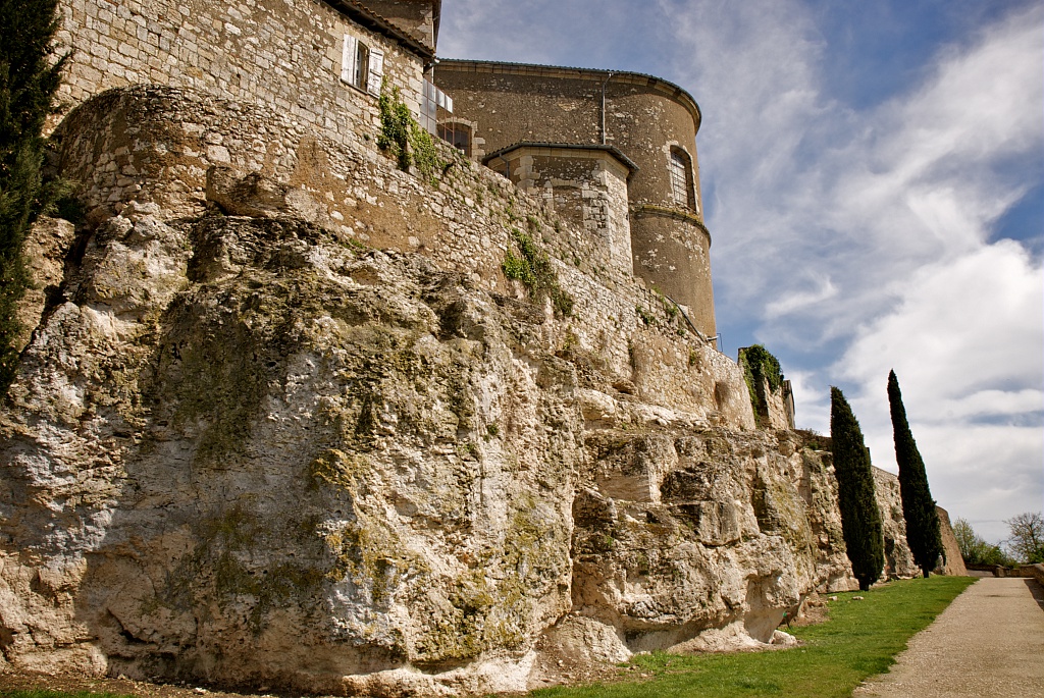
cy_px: 349
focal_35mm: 27
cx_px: 522
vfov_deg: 48.0
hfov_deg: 67.3
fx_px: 784
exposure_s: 1/60
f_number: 18
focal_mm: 18
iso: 200
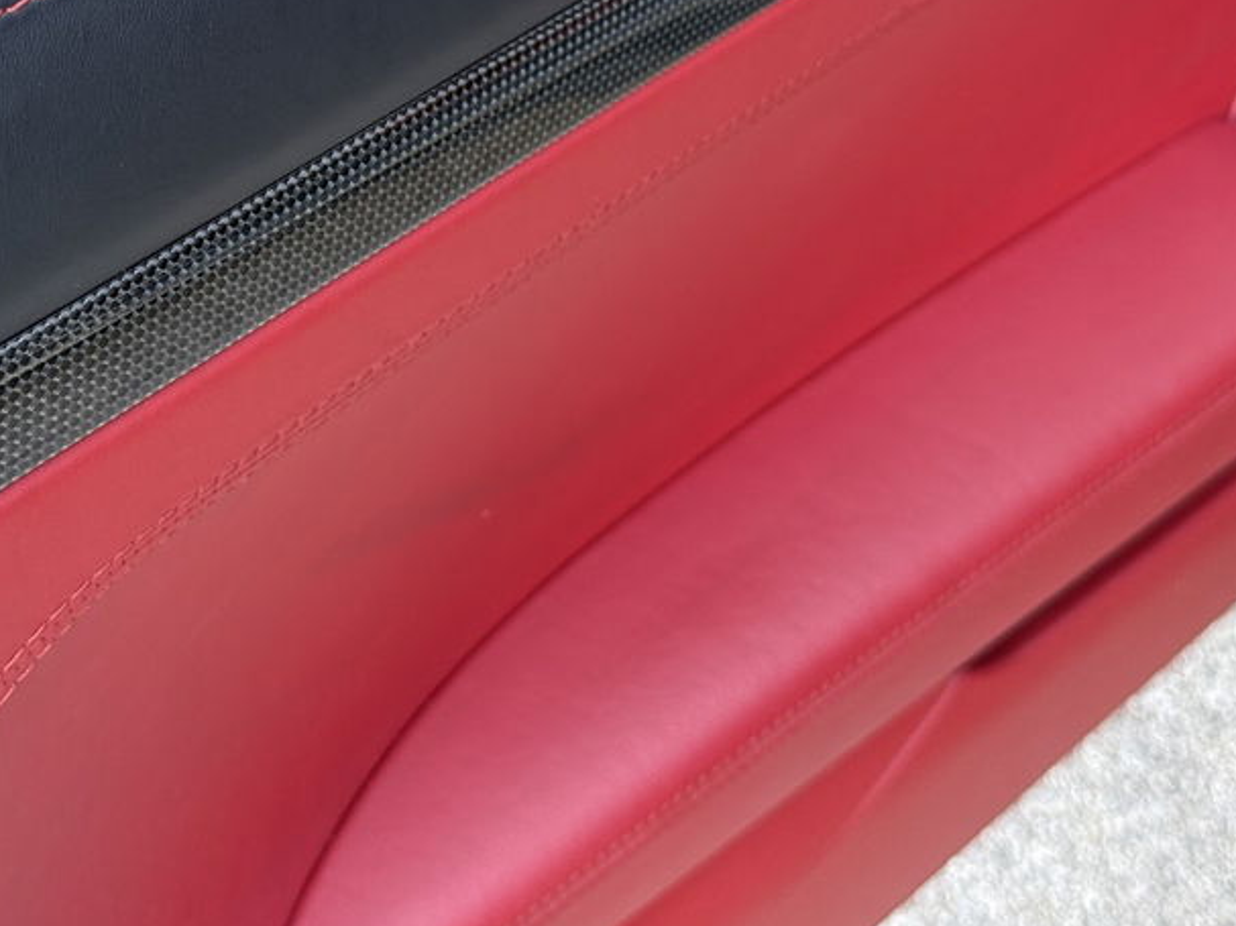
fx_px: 2892
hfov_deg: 24.0
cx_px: 371
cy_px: 183
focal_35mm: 81
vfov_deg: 18.0
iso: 80
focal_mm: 6.76
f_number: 1.78
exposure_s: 1/121
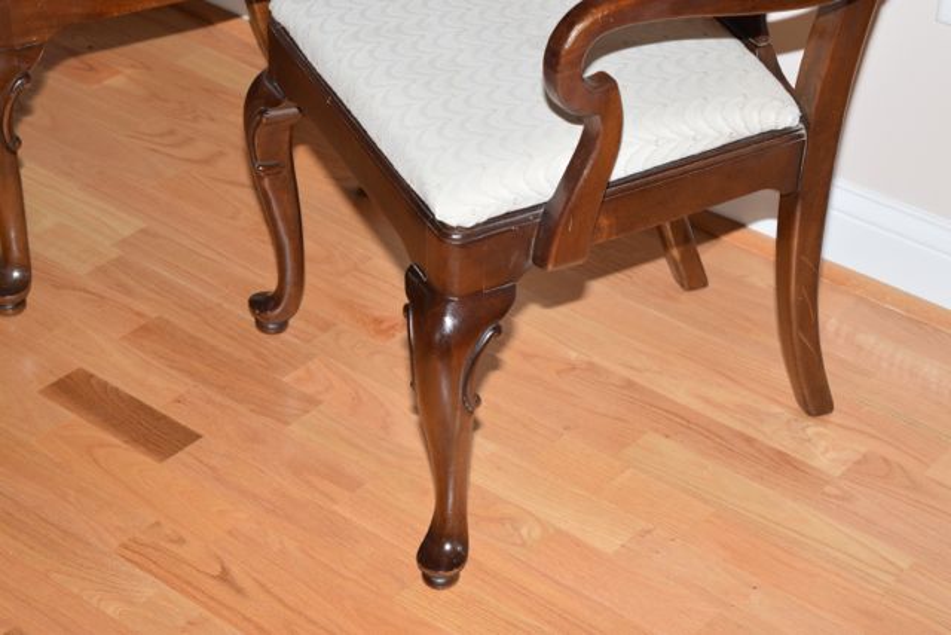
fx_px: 2180
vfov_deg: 16.6
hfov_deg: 24.6
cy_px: 318
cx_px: 476
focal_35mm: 82
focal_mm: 55
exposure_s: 1/125
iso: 800
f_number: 5.6
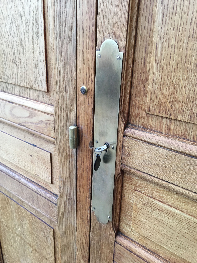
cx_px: 98
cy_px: 132
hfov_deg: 48.2
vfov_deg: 61.7
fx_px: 220
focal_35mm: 29
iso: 100
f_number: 2.2
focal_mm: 4.15
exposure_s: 1/33
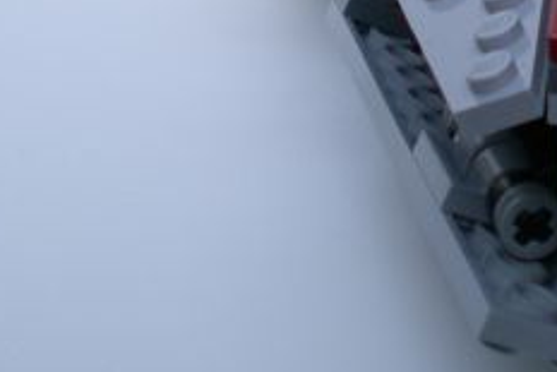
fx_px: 2105
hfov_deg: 14.5
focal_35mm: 136
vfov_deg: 9.7
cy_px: -264
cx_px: 696
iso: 56
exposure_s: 1/59.6
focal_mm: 6.3
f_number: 3.1
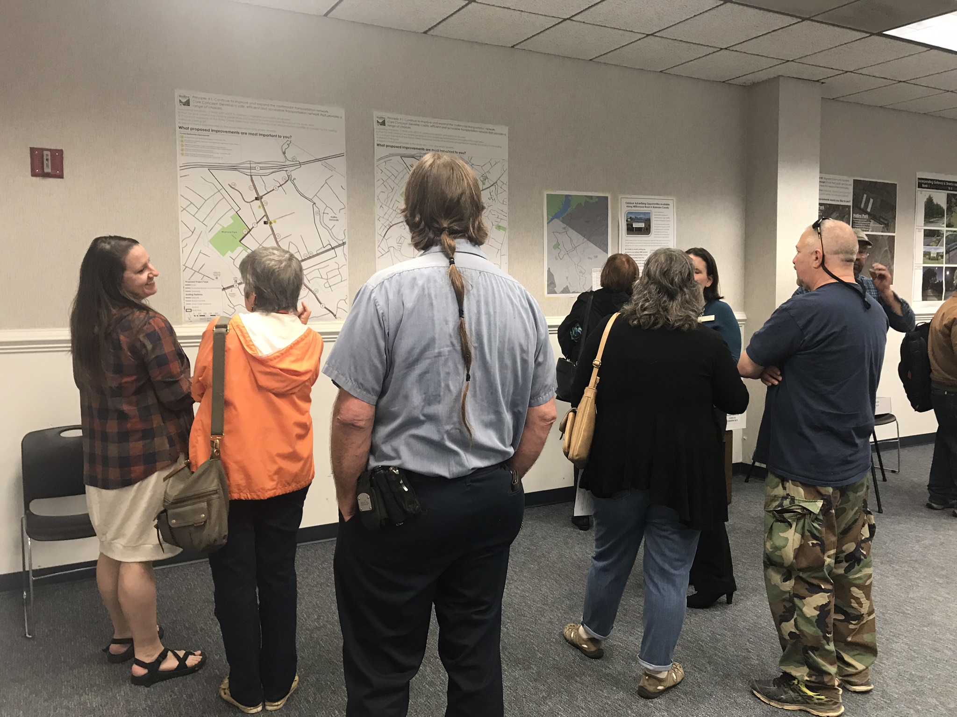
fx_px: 774
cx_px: 478
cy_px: 358
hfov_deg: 63.4
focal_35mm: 28
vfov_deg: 49.7
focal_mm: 3.99
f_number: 1.8
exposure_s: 1/20
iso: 40
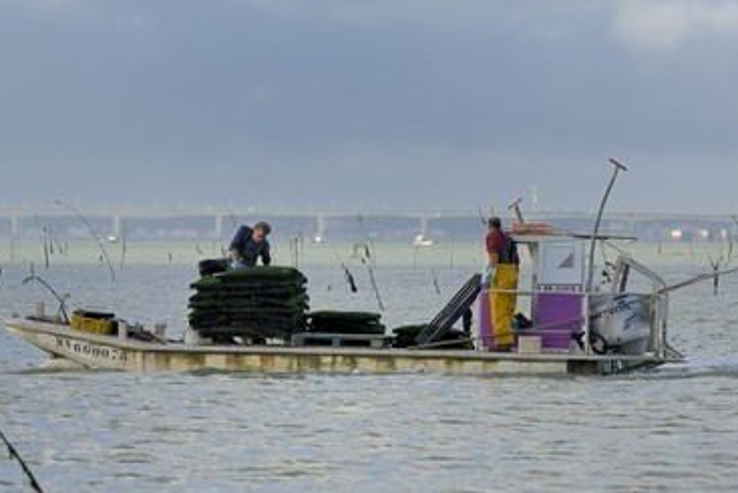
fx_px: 4749
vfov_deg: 5.9
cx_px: 380
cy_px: 245
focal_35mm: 232
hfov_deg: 8.9
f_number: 3.3
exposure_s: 1/500
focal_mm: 135
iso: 100
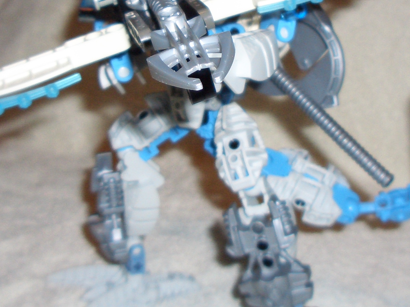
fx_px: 900
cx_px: 218
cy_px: 96
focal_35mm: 76
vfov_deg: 19.3
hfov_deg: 25.7
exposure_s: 1/60
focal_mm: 5.8
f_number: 2.6
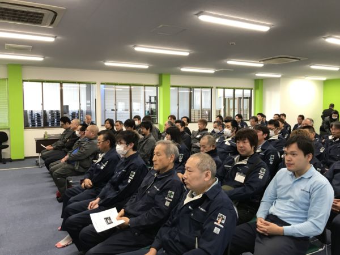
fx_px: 275
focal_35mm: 28
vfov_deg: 49.7
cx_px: 170
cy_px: 128
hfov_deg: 63.4
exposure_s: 1/25
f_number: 1.8
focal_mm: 3.99
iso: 32
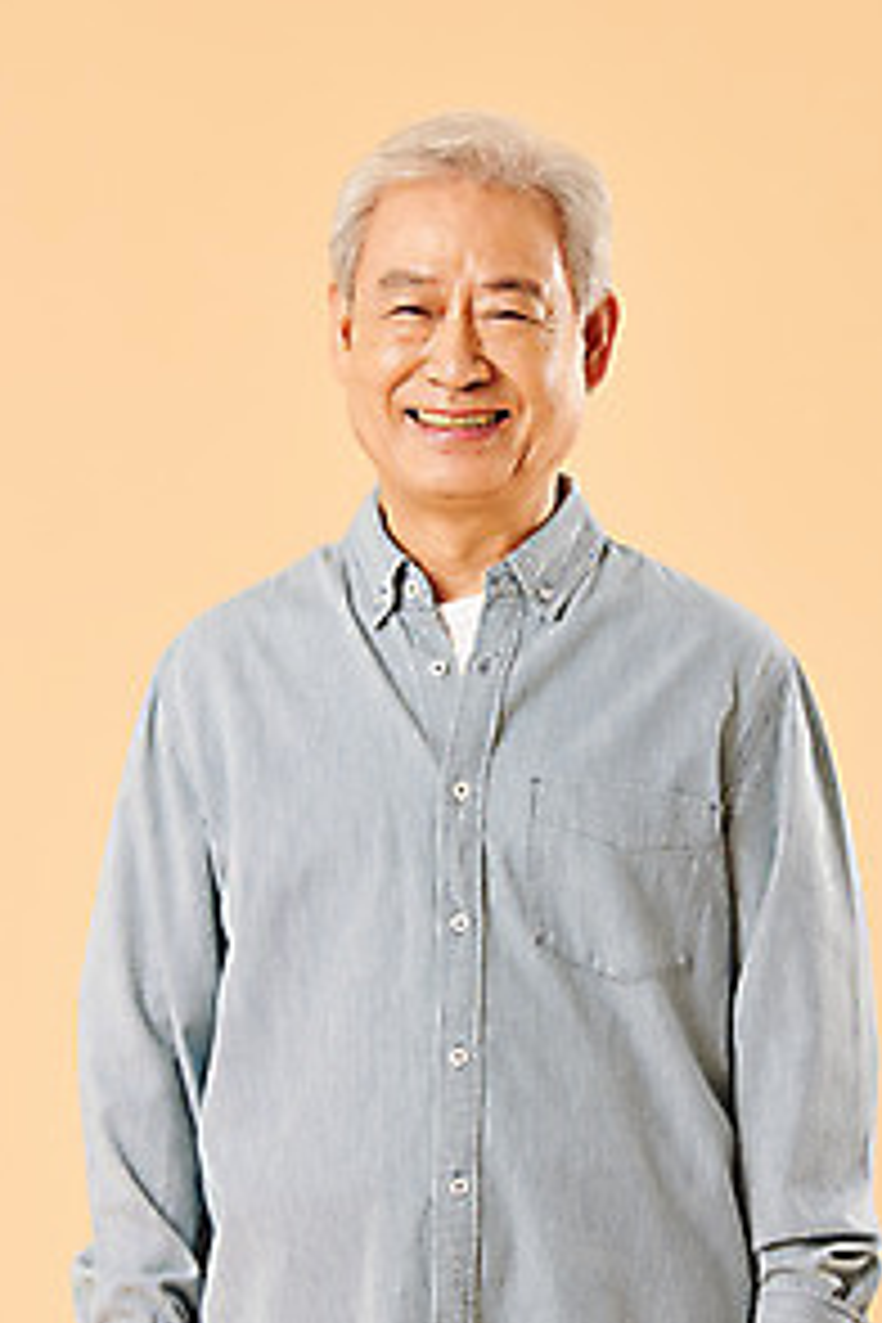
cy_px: 783
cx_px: 470
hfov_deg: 5.9
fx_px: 8489
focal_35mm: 231
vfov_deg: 8.9
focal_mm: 170
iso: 100
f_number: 8
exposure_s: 1/125
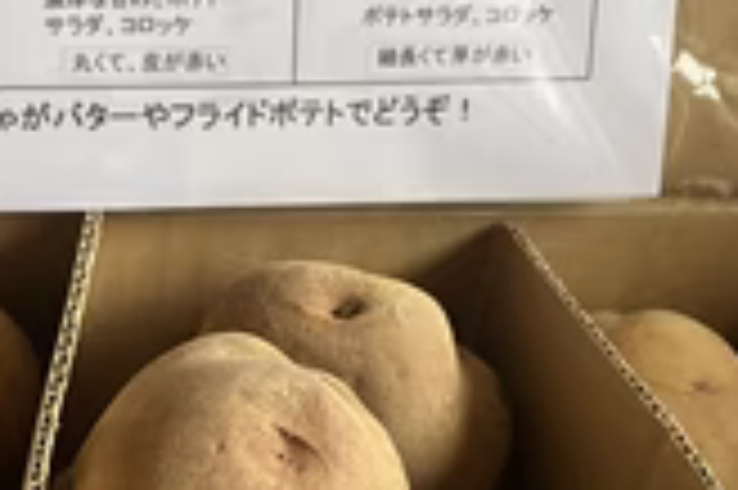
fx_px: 1454
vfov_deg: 19.1
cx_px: 220
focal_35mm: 71
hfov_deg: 28.2
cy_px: 351
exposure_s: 1/60
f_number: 1.8
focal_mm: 3.99
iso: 100
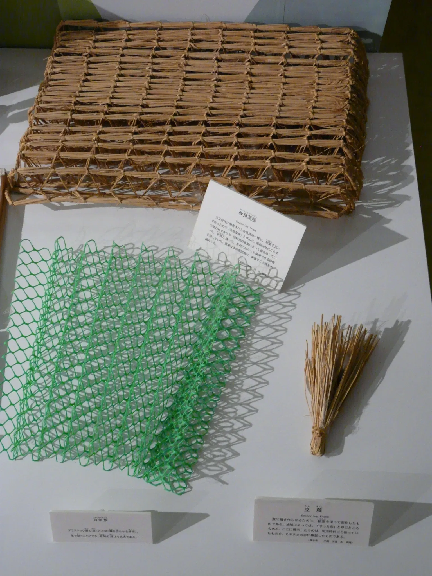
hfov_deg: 36.0
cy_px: 288
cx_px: 216
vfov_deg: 46.8
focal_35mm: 40
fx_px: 666
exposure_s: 1/30
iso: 400
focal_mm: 6.5
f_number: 3.2
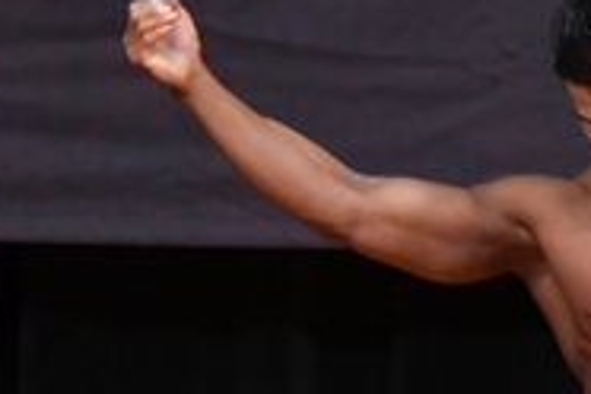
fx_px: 19452
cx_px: 777
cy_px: 553
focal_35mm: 1185
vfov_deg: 1.2
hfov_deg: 1.7
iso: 4000
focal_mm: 190
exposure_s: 1/400
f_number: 5.6
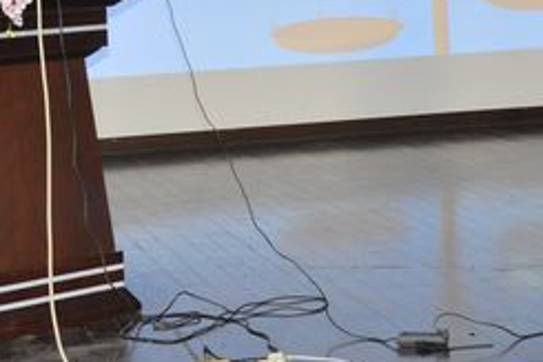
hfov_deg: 18.6
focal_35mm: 110
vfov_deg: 12.2
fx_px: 1658
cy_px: -70
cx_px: 270
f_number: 4.2
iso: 800
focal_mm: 30
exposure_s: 1/60
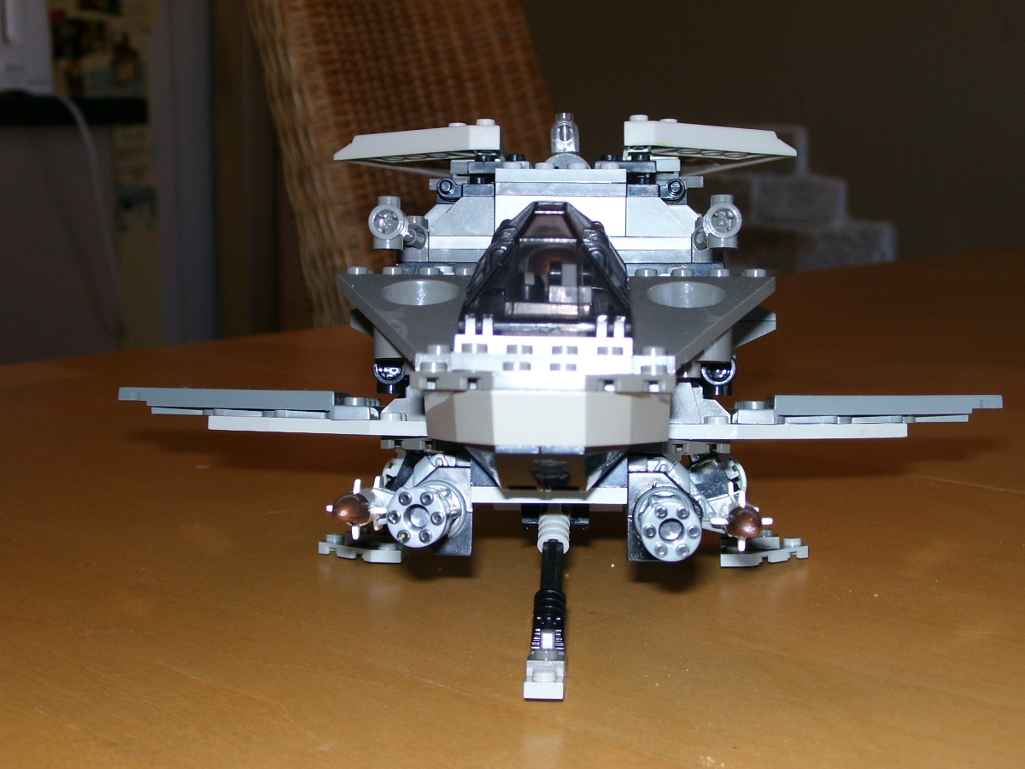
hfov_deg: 34.3
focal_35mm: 56
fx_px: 1658
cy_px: 384
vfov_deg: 26.1
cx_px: 512
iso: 80
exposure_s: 1/60
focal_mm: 9.4
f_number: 3.4
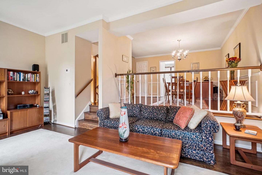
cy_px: 88
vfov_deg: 72.1
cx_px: 131
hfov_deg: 95.0
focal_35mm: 16
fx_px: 120
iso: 500
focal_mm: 11
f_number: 8
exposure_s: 1/8
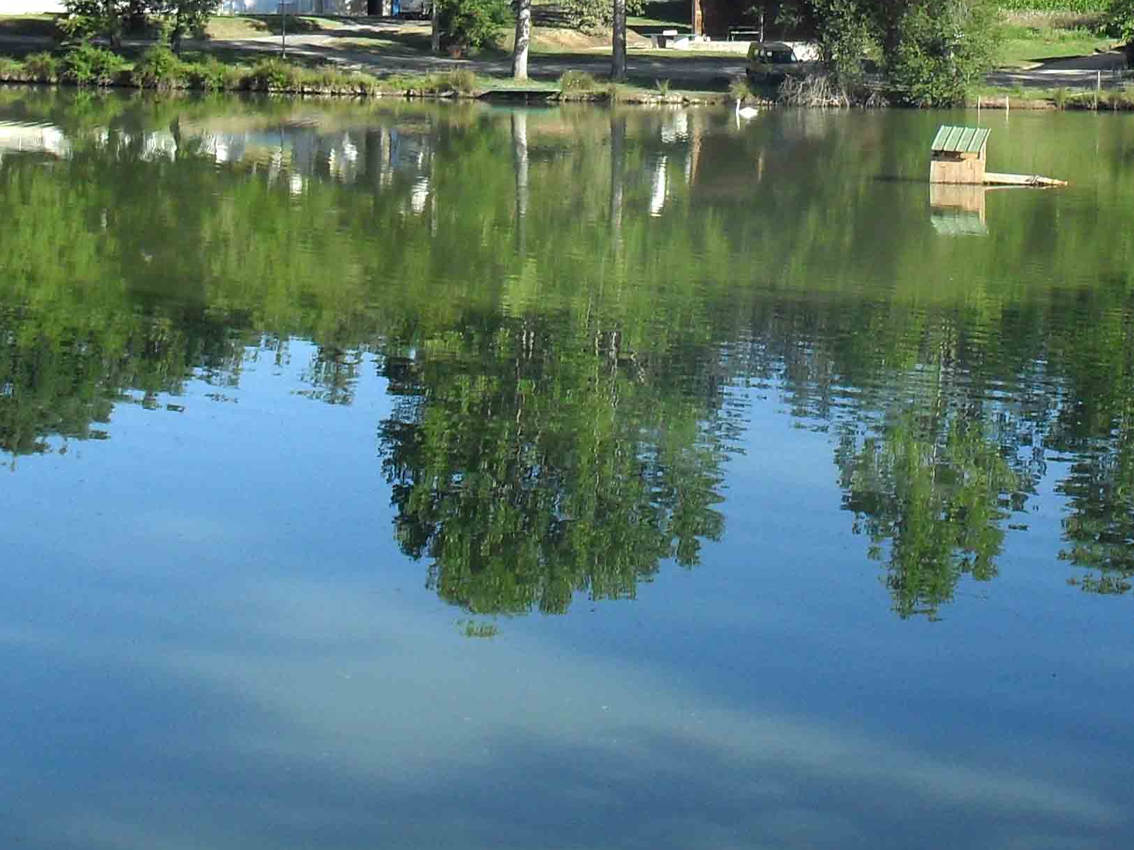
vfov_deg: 18.2
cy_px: 11
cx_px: 773
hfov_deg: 24.6
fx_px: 2588
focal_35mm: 79
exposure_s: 1/125
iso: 100
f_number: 8.4
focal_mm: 6.3
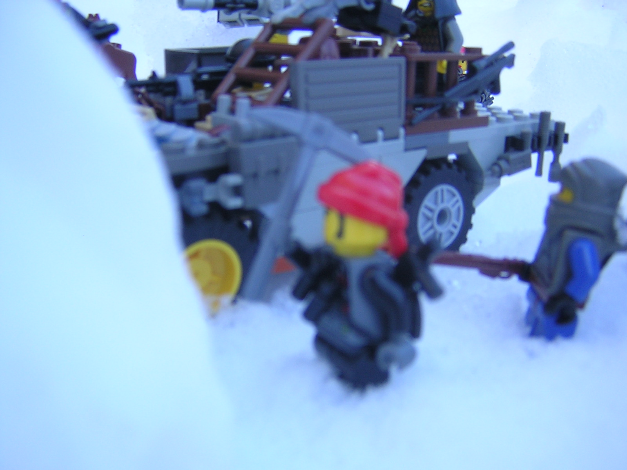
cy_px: 235
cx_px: 314
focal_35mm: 36
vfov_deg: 39.7
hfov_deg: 51.4
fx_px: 652
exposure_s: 1/132
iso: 100
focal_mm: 4.7
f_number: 2.6
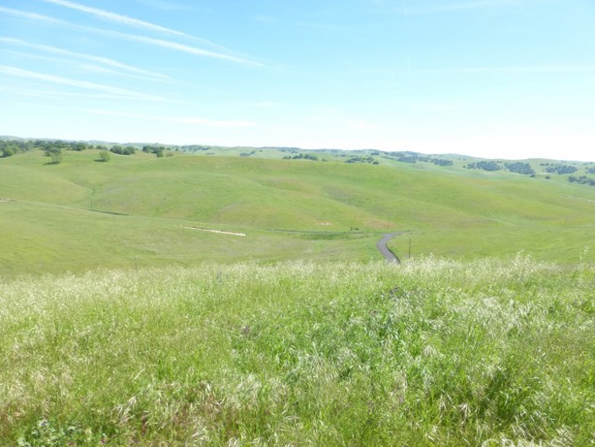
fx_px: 430
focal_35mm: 25
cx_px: 302
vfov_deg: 54.9
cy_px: 229
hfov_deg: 69.4
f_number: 4
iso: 100
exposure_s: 1/400
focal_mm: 4.3
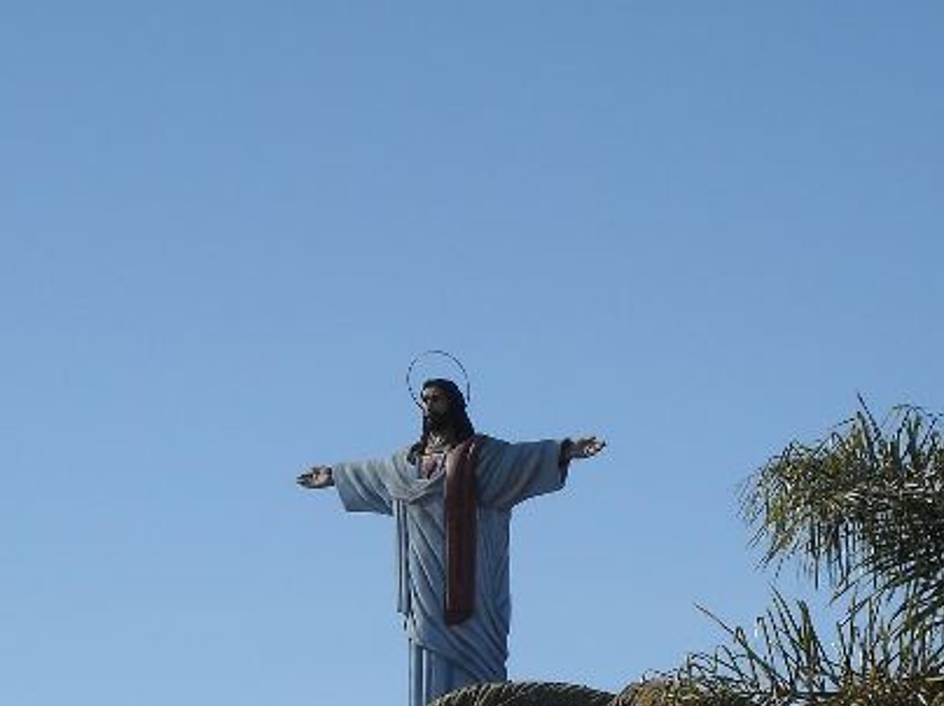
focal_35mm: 192
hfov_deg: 10.3
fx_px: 5230
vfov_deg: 7.7
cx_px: 430
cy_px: 492
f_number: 9.3
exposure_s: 1/184
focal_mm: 17.1
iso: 64
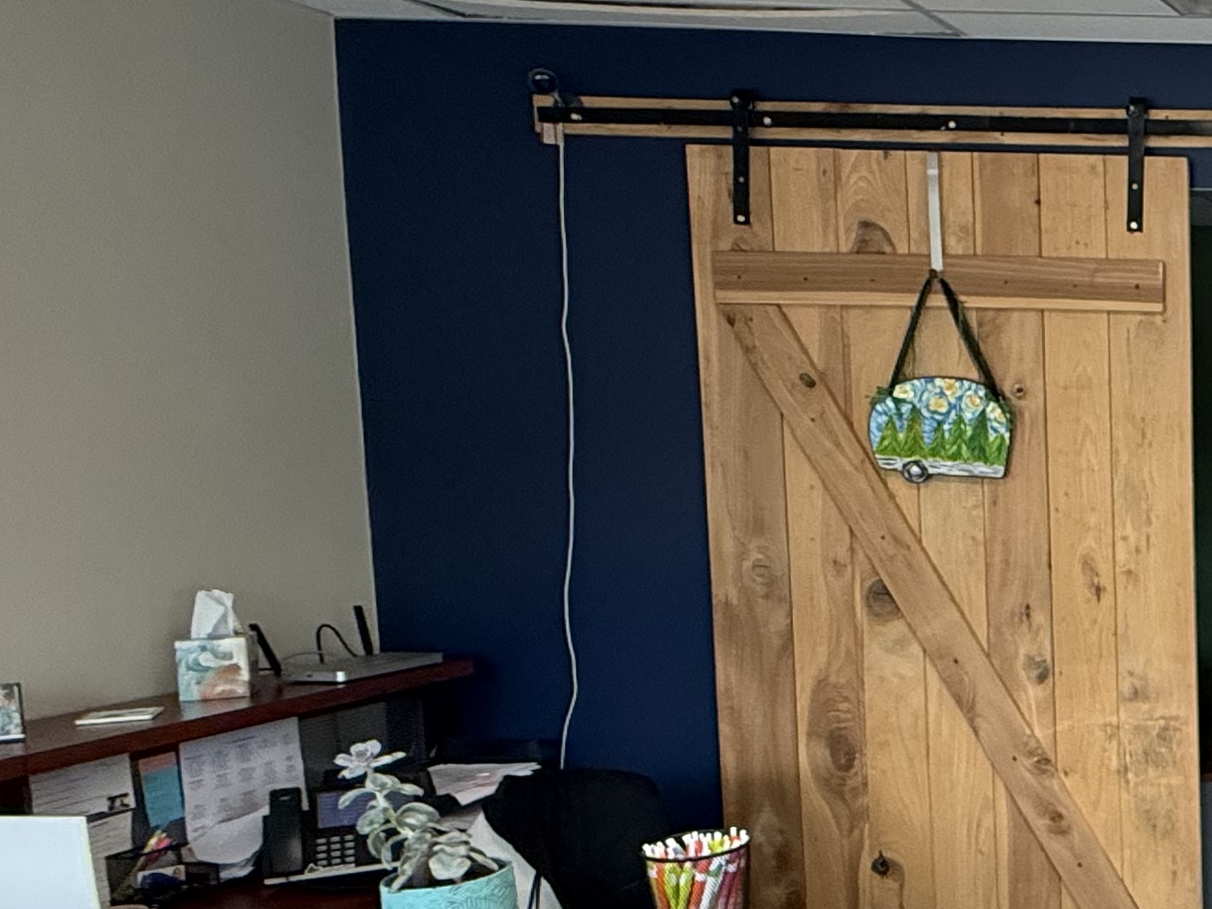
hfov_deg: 30.9
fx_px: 1506
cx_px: 1675
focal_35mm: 43
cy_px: 599
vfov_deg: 33.3
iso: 320
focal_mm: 2.22
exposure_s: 1/120
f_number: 2.2
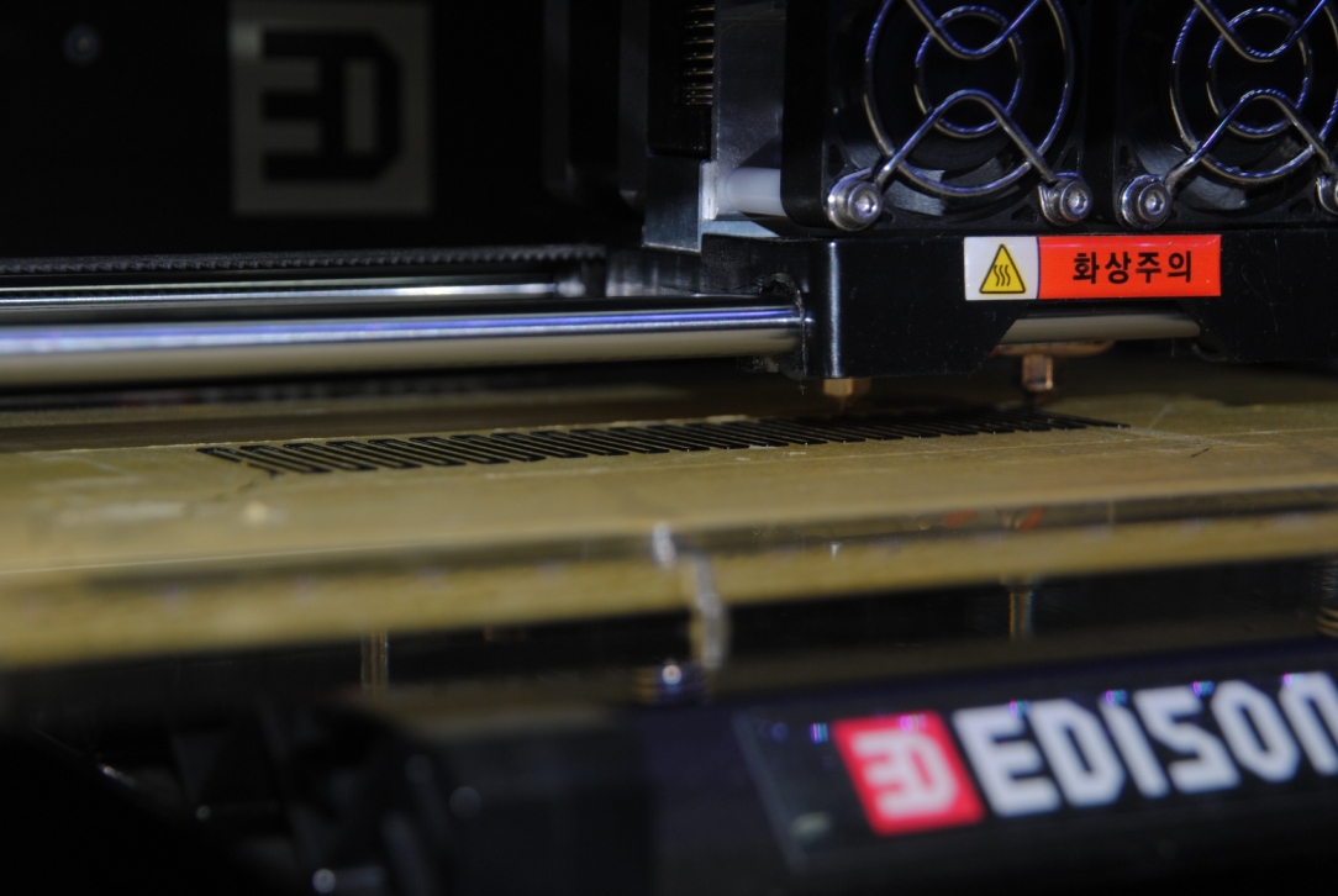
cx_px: 669
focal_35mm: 108
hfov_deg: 18.9
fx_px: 4019
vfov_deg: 12.7
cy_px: 448
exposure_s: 1/125
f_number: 5.3
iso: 100
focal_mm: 72
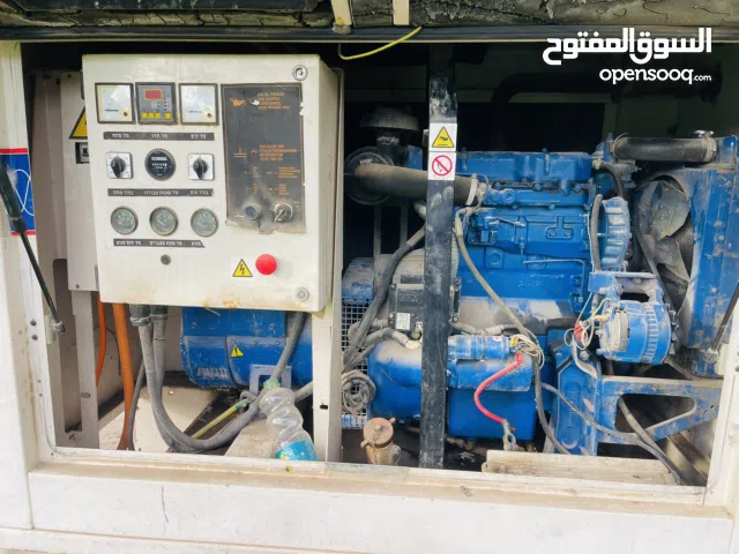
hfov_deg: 69.4
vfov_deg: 54.9
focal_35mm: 25
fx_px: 534
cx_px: 370
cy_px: 277
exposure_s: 1/176
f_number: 1.6
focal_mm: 5.1
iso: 32
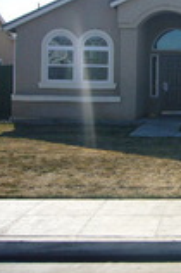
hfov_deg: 18.7
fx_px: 484
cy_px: 112
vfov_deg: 31.4
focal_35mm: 64
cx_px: 272
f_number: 5.6
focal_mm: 4.6
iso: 80
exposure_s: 1/250
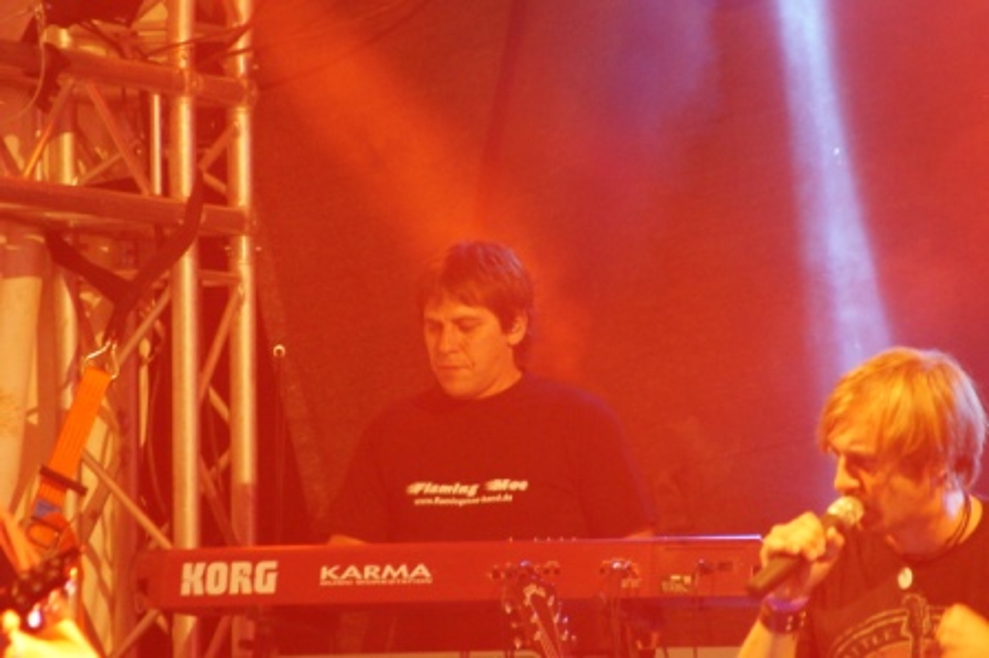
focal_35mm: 450
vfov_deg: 3.1
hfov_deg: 4.6
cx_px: 494
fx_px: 12353
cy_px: 329
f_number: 6.3
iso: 3200
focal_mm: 300
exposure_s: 1/25
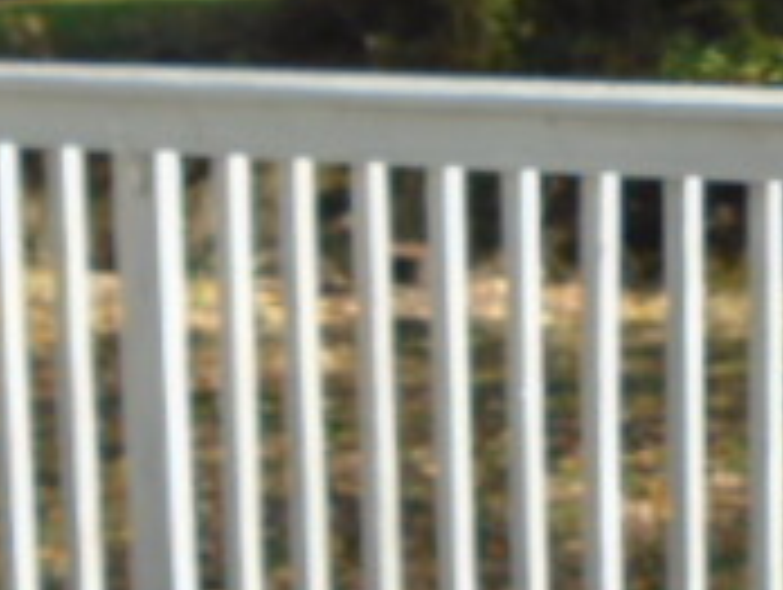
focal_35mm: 114
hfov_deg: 16.1
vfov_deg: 13.0
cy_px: 162
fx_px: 2582
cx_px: 1098
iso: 100
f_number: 3.5
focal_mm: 5.5
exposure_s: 1/250
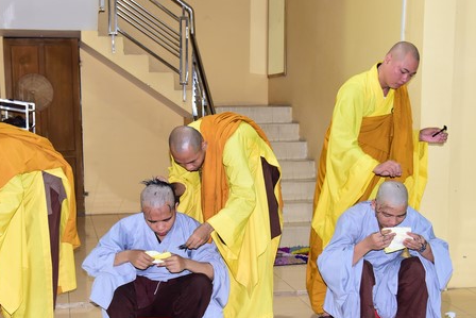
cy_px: 194
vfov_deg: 23.4
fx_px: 767
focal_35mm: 58
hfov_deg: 34.4
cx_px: 202
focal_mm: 40
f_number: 4.5
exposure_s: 1/50
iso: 2000
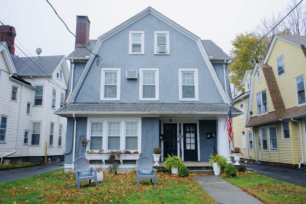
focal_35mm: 30
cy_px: 102
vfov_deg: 43.6
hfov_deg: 61.9
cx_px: 153
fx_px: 255
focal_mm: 30
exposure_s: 1/125
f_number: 6.3
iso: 100
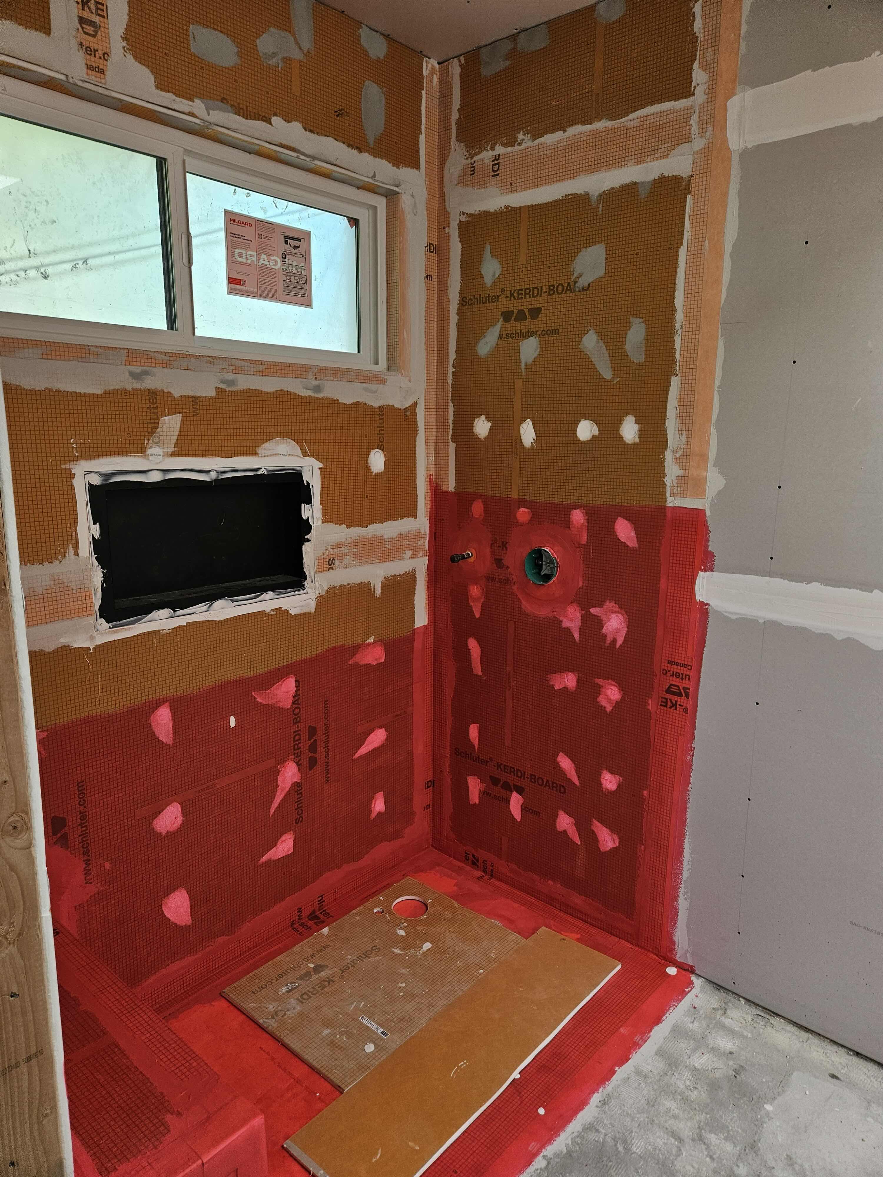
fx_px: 782
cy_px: 588
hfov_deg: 58.9
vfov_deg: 73.9
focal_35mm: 23
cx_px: 442
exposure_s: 1/207
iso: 80
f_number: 1.8
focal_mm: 5.4
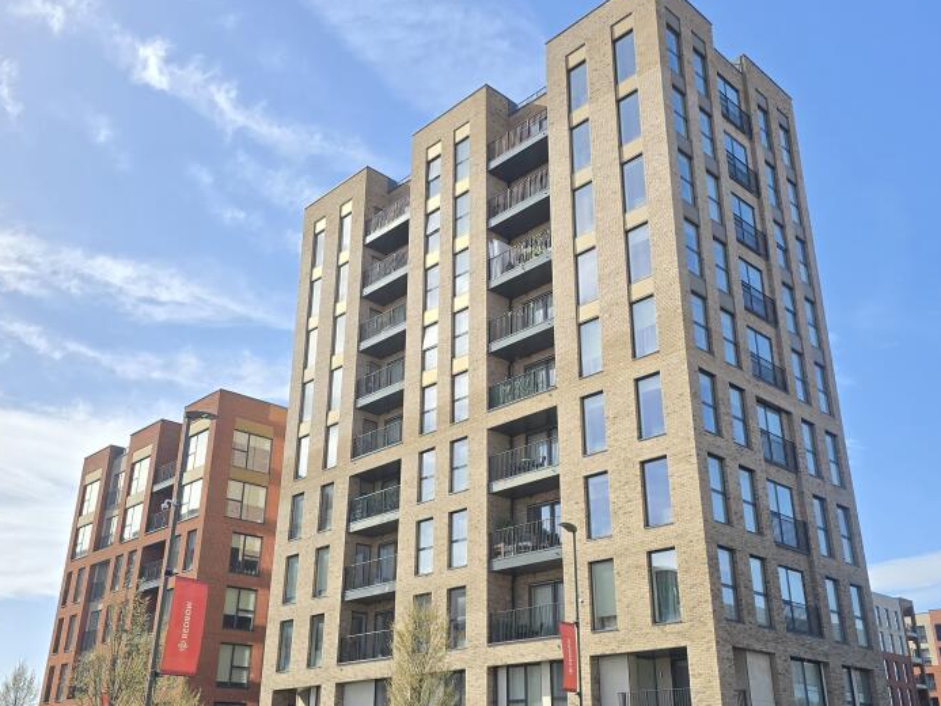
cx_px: 482
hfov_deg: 53.9
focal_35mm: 34
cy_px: 371
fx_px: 924
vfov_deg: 41.8
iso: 12
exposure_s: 1/443
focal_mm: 6.3
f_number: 1.7
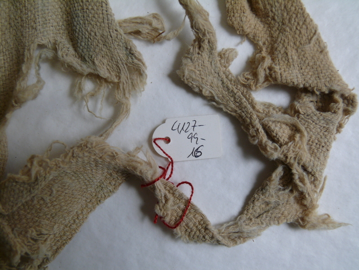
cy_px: 135
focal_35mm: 40
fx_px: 415
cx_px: 180
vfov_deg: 36.0
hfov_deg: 46.8
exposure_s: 1/40
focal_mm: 8.4
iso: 100
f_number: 2.8
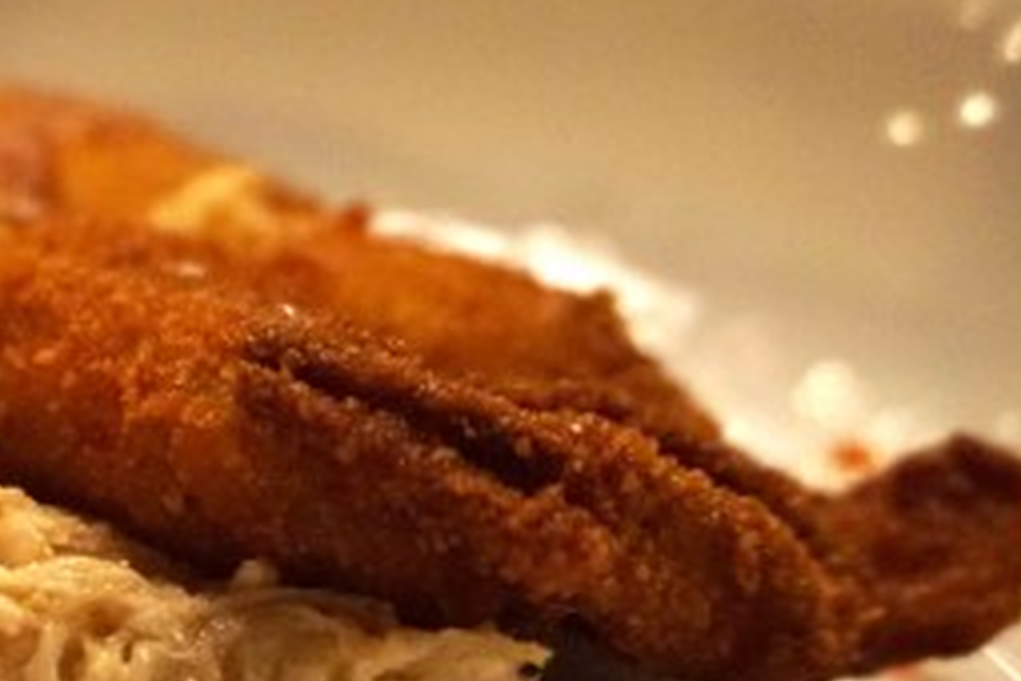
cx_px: 16
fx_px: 2501
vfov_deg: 15.2
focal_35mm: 88
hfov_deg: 22.3
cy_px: 719
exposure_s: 1/50
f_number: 4.5
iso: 3200
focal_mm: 25
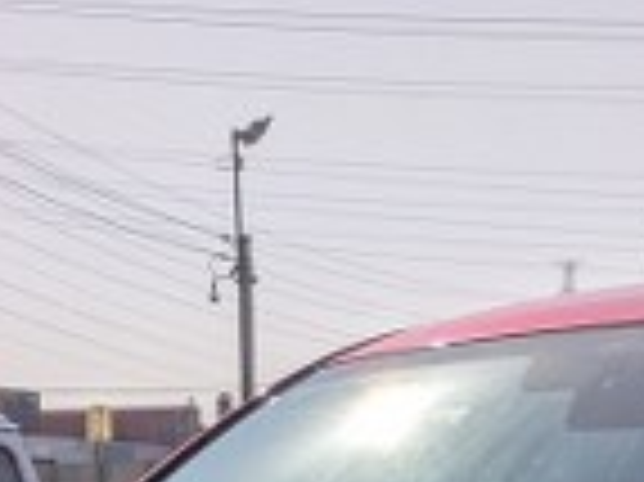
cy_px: 1342
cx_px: 308
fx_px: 2602
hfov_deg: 14.1
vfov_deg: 9.0
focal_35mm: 140
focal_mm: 5.43
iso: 50
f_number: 1.89
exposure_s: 1/7874
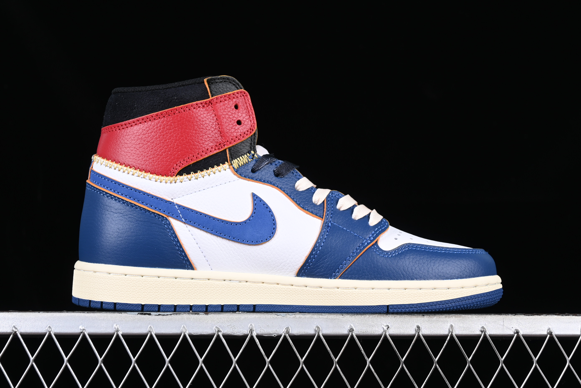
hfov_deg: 27.0
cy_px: 194
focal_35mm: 75
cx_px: 290
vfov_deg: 18.2
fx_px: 1210
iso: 160
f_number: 7.1
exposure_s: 1/80
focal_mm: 50
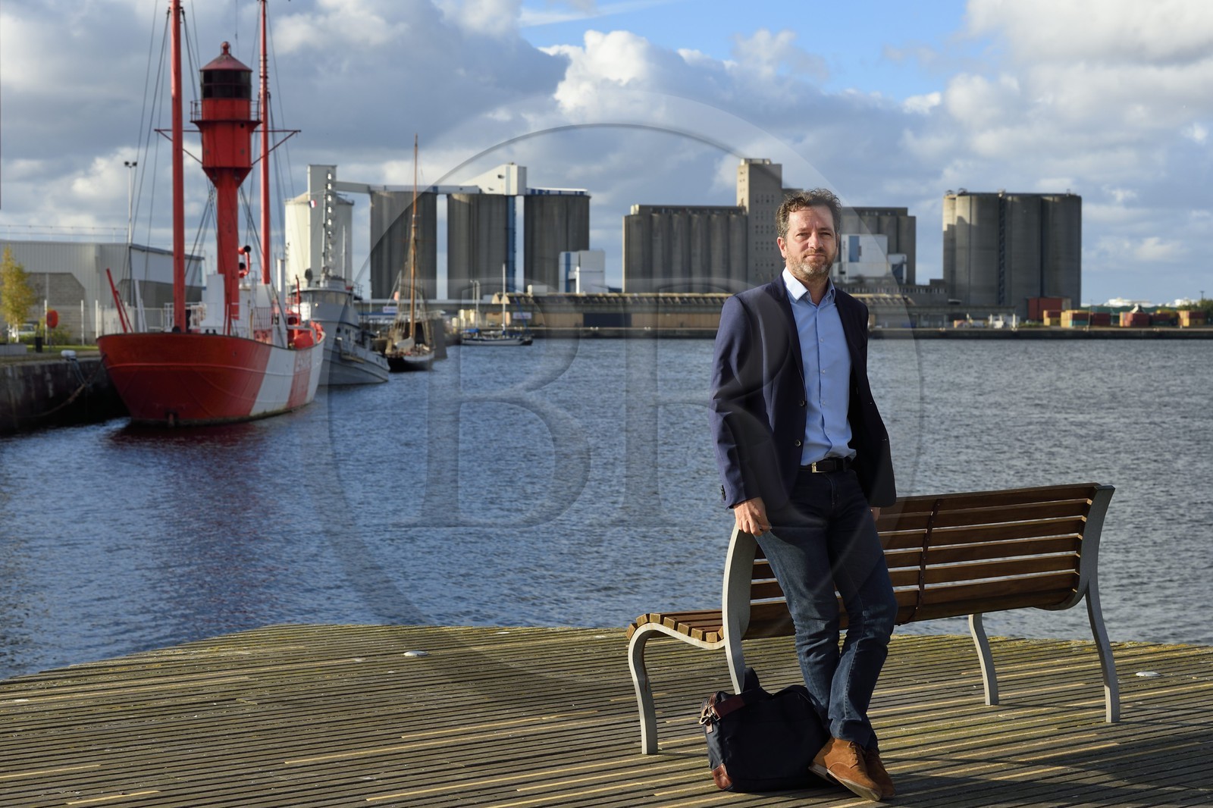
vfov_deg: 19.4
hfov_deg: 28.8
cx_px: 606
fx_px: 2358
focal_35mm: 70
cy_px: 404
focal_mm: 70
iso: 200
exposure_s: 1/320
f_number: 9
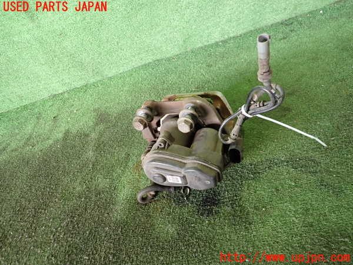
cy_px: 132
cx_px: 176
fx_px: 255
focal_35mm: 25
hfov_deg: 69.4
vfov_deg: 54.9
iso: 320
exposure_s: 1/30
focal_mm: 4.5
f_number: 2
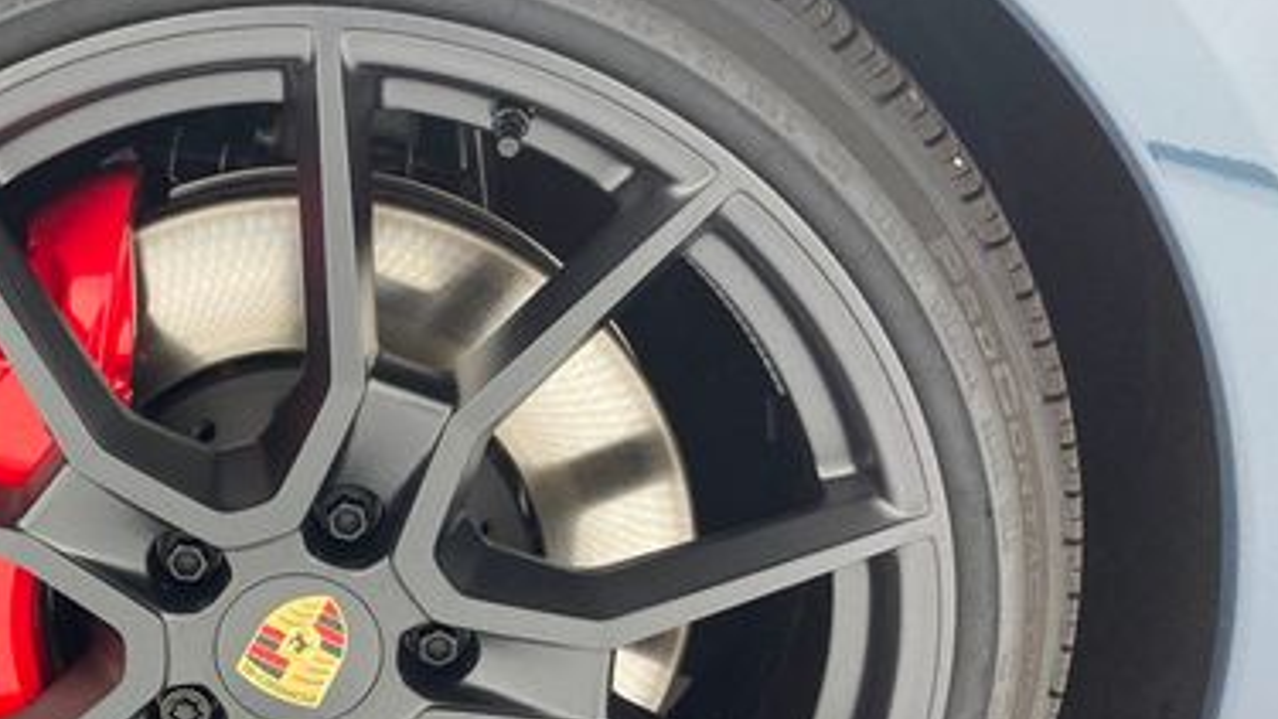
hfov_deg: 38.5
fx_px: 1762
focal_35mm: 52
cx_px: 269
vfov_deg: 22.8
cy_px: 572
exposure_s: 1/60
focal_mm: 3.99
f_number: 1.8
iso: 50
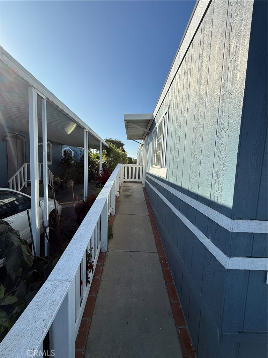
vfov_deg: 102.1
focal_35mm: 14
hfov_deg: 85.7
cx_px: 134
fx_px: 145
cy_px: 179
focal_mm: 2.22
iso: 50
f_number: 2.2
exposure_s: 1/1848
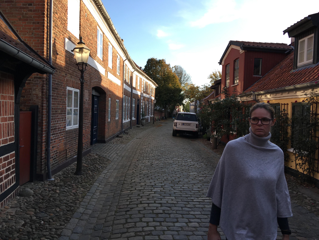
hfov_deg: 61.7
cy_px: 120
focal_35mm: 29
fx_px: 267
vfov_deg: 48.2
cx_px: 160
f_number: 2.2
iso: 25
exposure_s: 1/413
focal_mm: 4.15
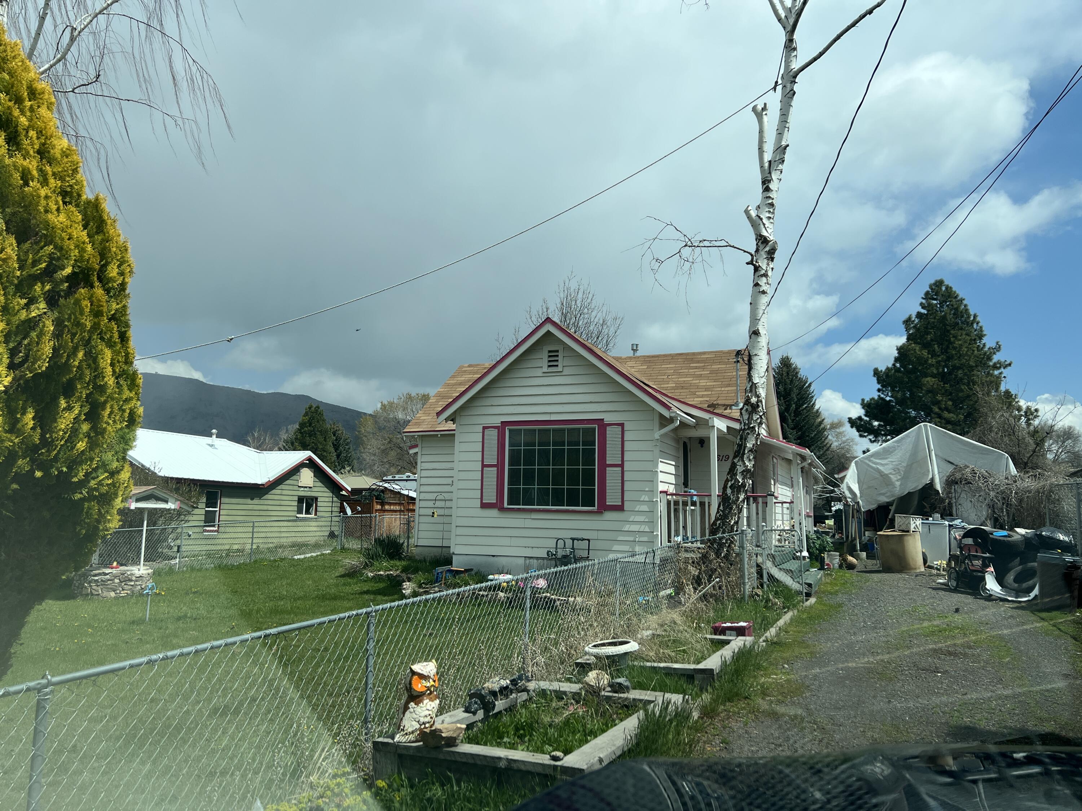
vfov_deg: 53.1
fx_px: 813
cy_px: 406
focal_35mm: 26
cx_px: 541
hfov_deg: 67.3
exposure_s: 1/5882
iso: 50
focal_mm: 5.7
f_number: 1.5
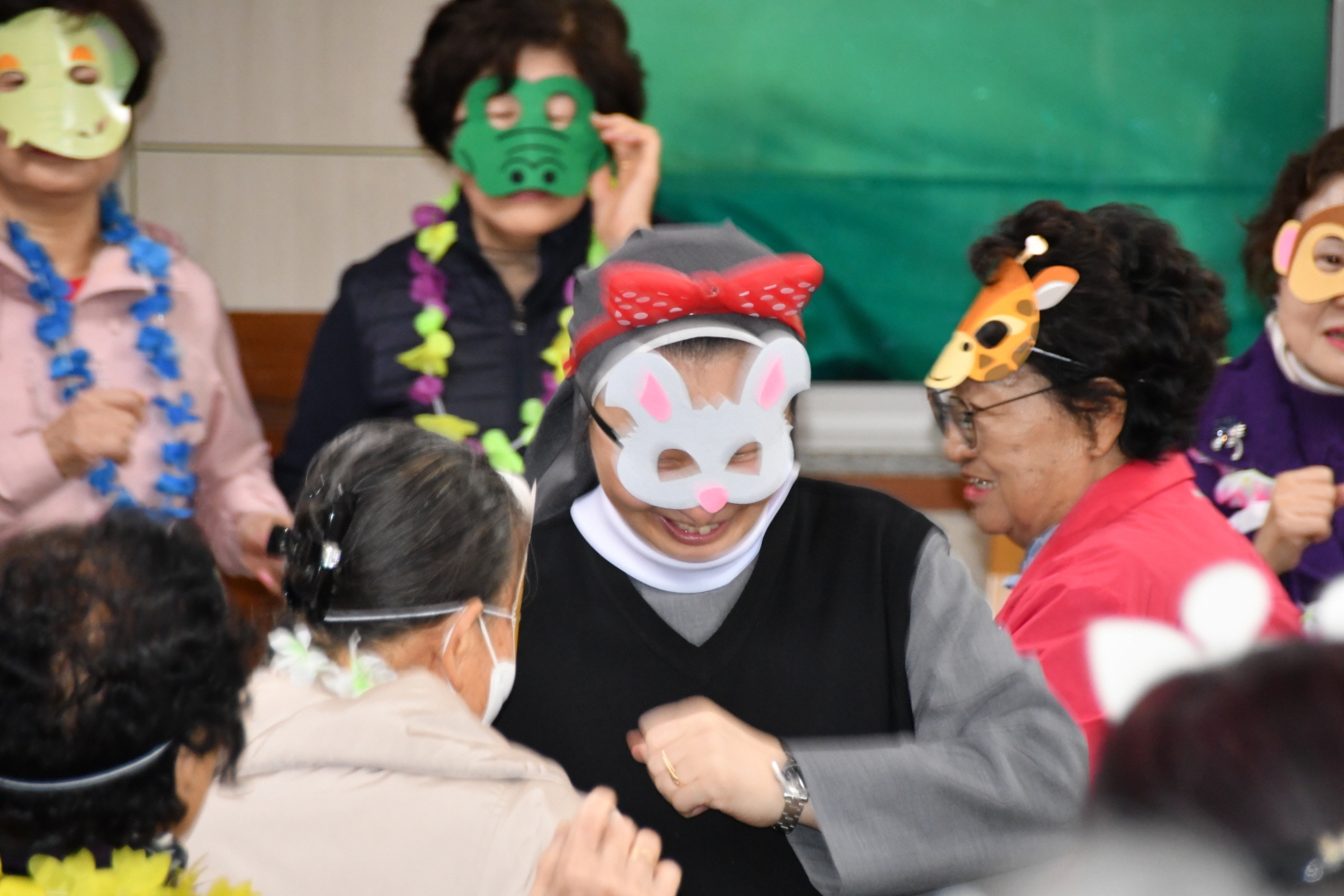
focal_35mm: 233
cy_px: 449
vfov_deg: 5.9
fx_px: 8698
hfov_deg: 8.8
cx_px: 674
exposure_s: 1/60
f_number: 6
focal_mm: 155
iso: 3200
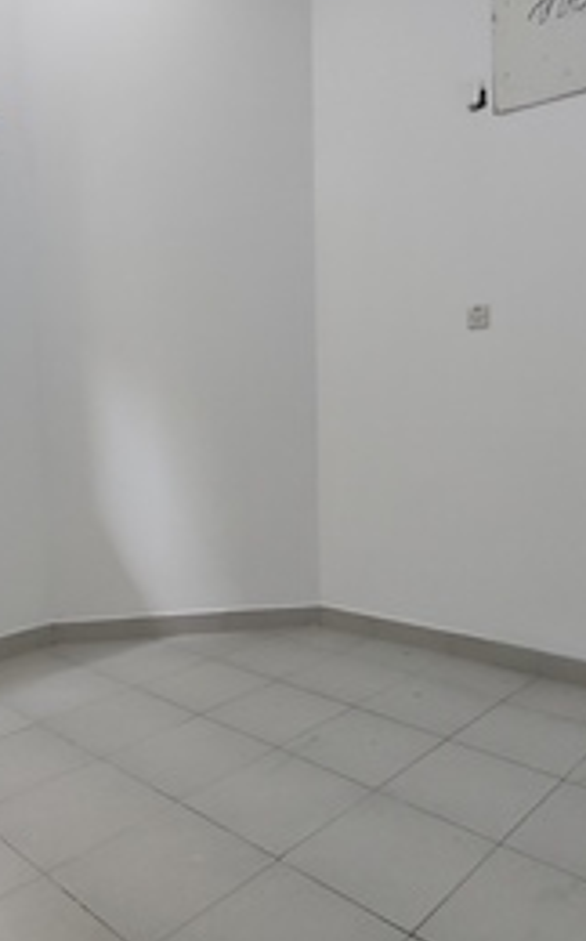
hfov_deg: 44.3
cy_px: 461
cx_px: 338
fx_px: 717
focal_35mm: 28
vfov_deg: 66.5
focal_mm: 1.65
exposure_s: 1/100
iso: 160
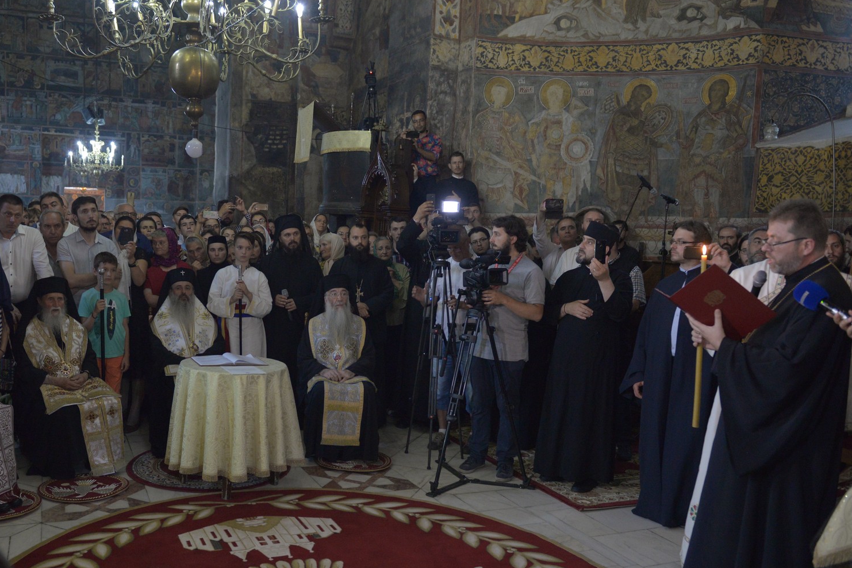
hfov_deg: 59.7
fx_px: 734
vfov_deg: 42.2
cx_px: 335
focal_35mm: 31
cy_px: 340
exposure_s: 1/60
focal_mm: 24
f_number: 2.8
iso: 2500
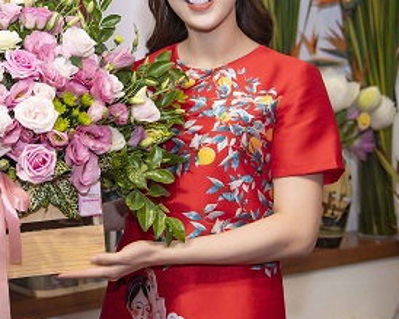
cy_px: 80
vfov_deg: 19.5
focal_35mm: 78
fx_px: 921
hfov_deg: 23.9
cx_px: 52
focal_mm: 38
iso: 250
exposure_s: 1/200
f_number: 3.2
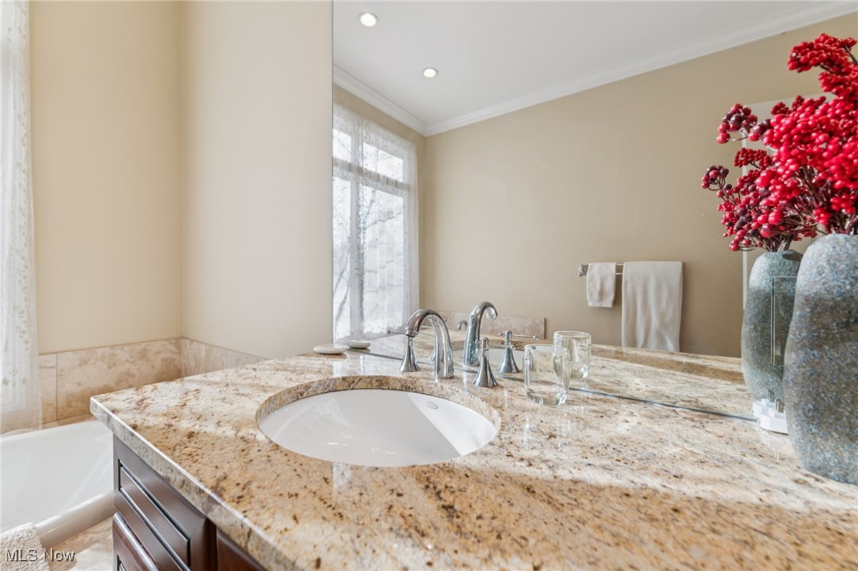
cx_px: 429
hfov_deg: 104.3
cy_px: 286
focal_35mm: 14
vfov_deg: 81.2
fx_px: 333
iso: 200
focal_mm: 14
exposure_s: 1/125
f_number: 5
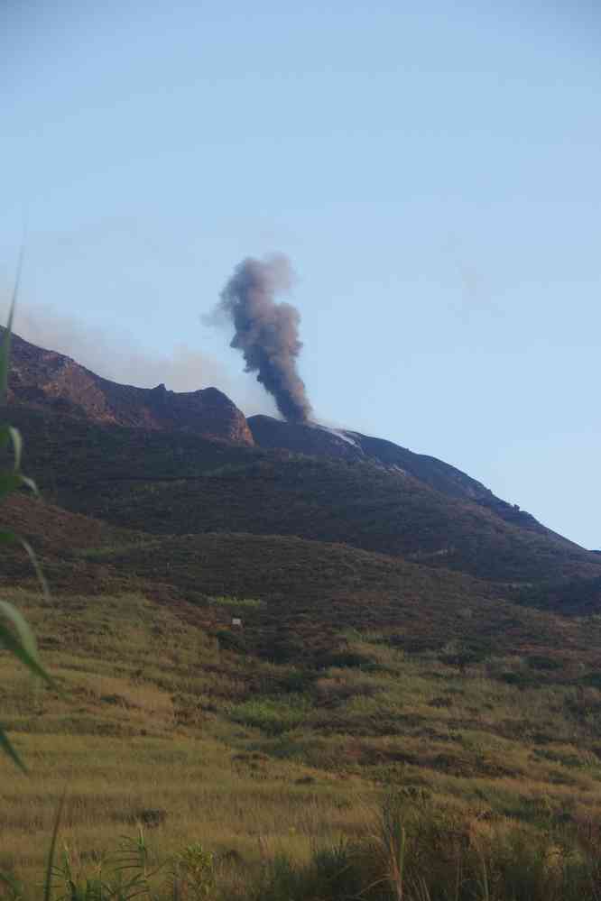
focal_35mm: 98
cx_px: 300
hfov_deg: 14.0
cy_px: 450
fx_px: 2441
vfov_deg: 20.9
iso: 800
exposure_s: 1/100
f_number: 8
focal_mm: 65
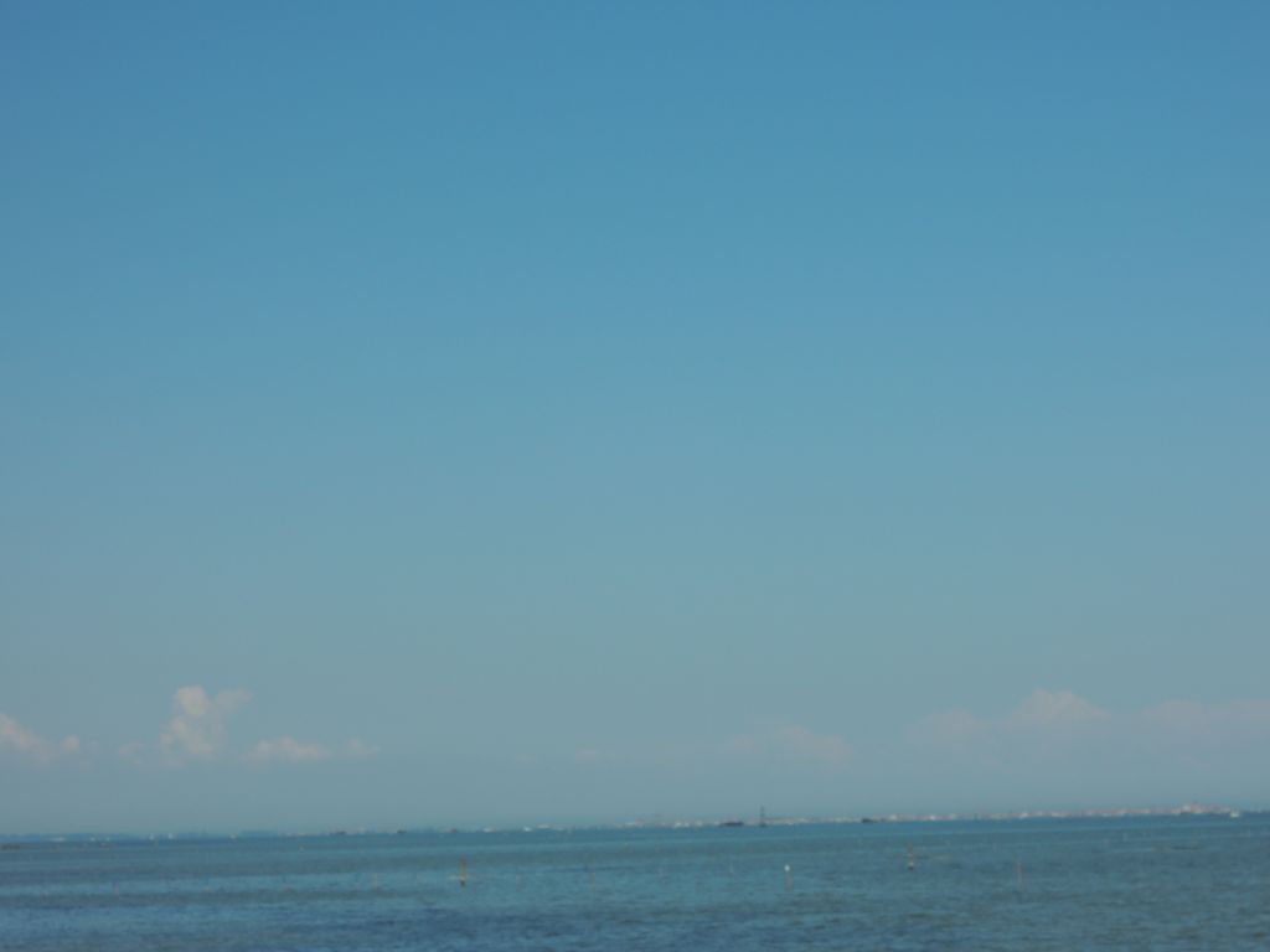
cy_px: 476
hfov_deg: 19.6
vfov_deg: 14.8
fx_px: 3669
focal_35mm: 100
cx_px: 635
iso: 100
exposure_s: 1/640
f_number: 5.5
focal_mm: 17.9
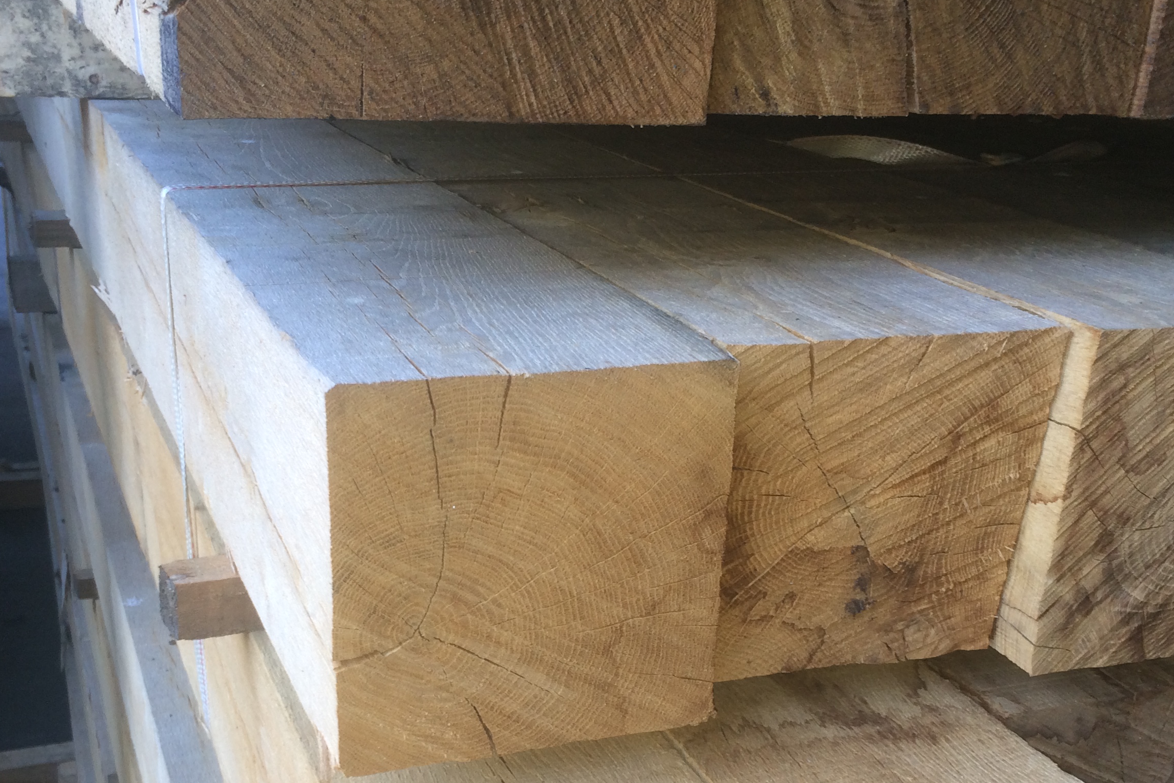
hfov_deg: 45.4
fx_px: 1402
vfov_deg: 30.6
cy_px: 597
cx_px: 556
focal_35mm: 43
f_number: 2.2
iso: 40
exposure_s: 1/40
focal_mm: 4.15
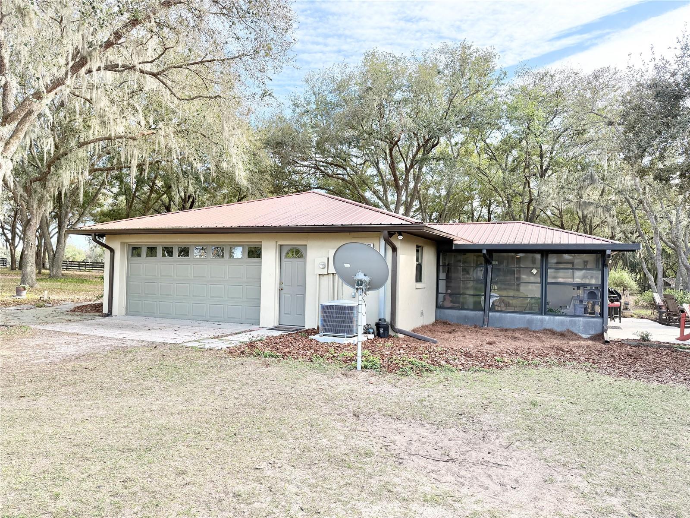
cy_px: 259
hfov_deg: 71.6
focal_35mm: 24
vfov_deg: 56.8
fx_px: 478
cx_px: 345
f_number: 1.78
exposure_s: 1/920
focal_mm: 6.76
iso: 100
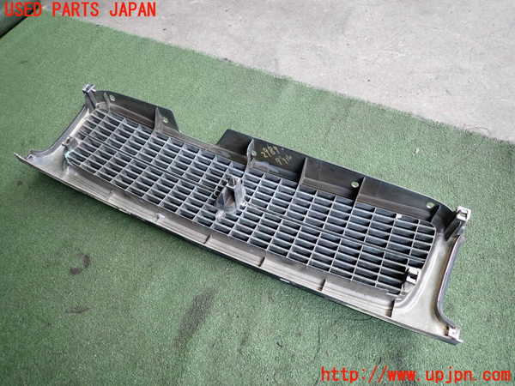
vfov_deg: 54.9
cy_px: 193
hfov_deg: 69.4
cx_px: 258
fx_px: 372
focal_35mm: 25
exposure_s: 1/125
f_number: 2
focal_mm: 4.5
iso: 125
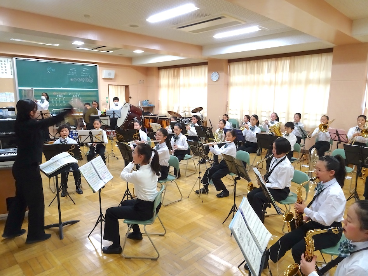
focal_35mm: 24
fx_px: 255
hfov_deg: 71.6
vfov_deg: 56.8
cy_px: 138
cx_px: 184
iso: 500
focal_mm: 4.1
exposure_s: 1/30
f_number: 3.5
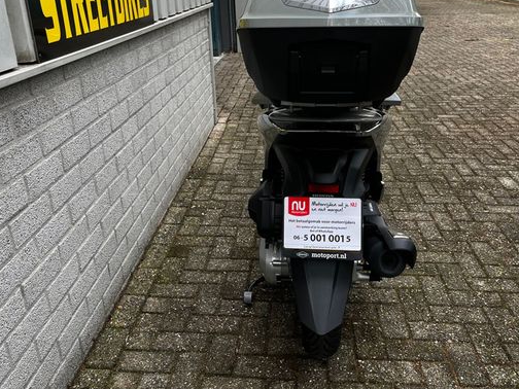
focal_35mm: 33
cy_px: 157
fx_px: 495
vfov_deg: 42.8
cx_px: 256
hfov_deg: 55.4
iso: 40
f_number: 1.6
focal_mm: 5.1
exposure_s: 1/168
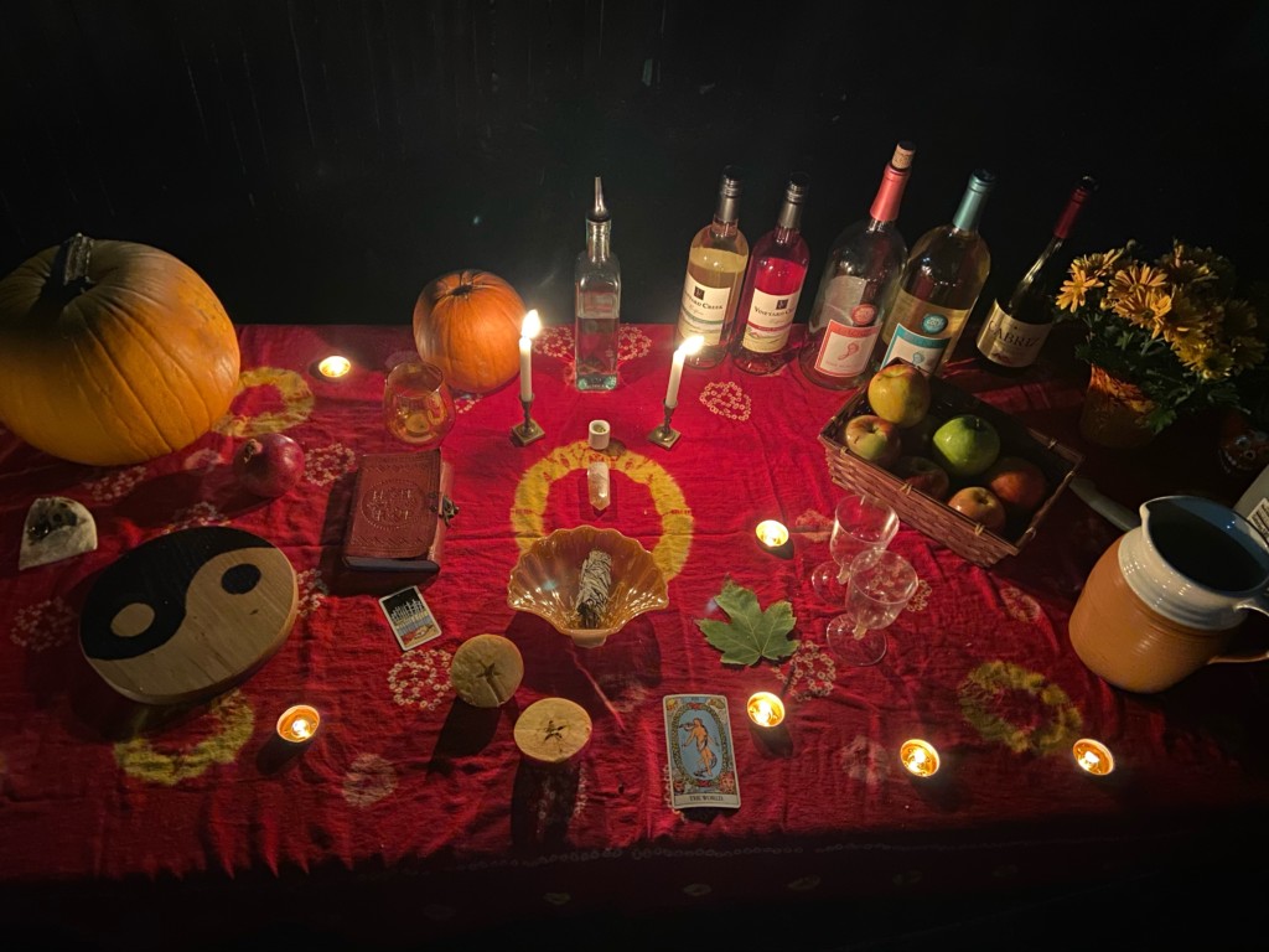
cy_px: 476
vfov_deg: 53.1
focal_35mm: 26
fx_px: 953
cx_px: 634
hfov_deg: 67.3
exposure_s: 1/10
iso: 500
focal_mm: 4.25
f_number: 1.8
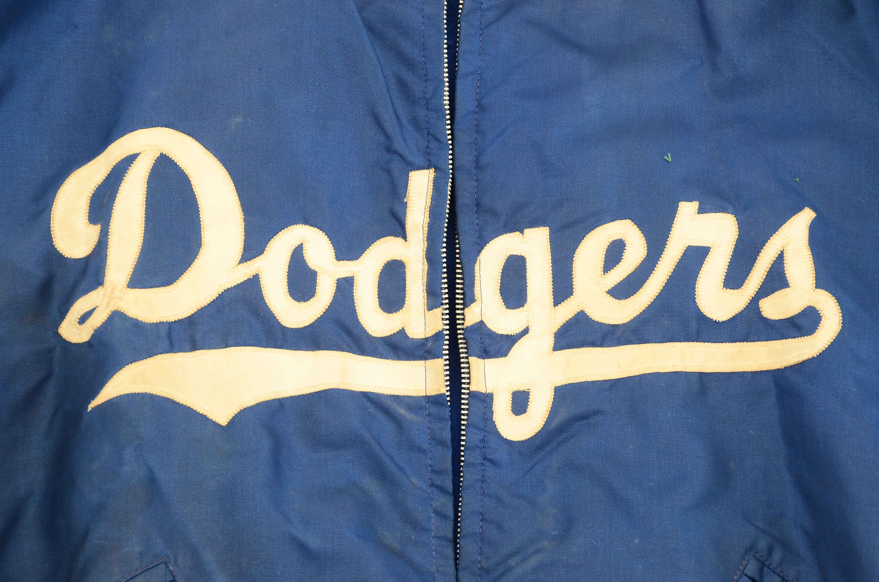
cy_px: 291
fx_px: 2558
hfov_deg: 19.5
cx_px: 440
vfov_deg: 13.0
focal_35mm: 105
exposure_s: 1/80
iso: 400
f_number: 10
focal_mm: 70
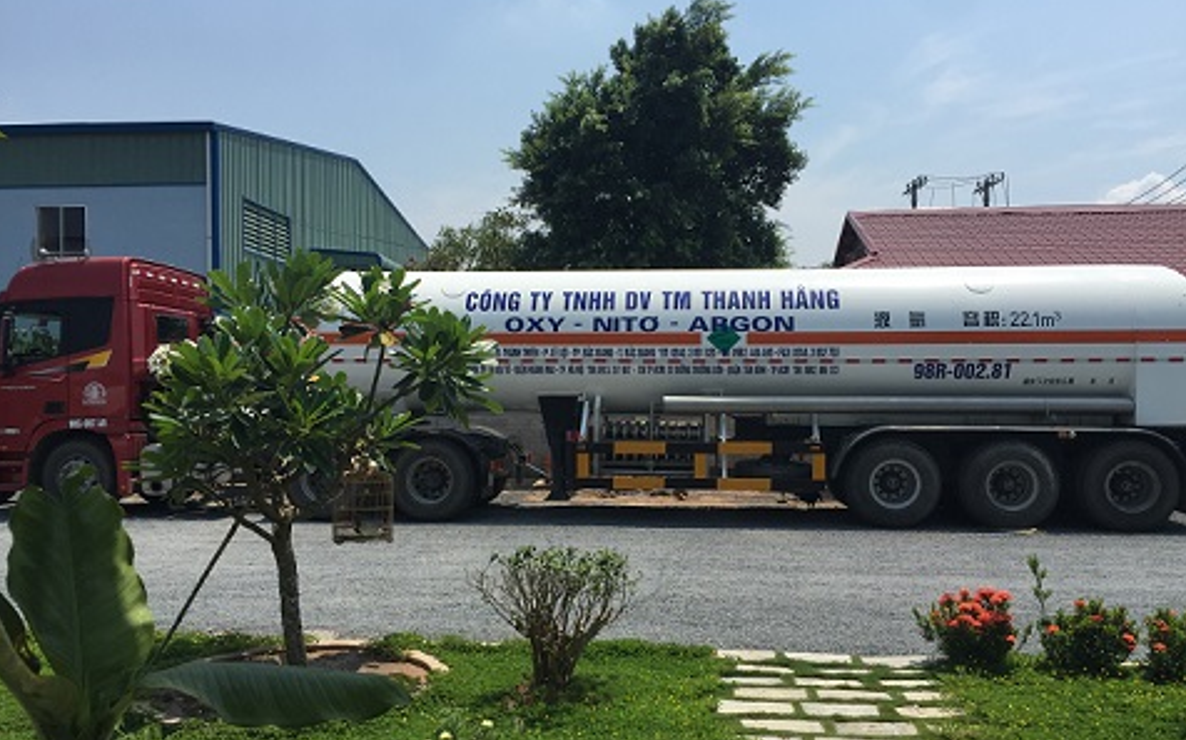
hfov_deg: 61.3
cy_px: 416
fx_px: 1002
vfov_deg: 40.5
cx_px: 591
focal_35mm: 31
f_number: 2.2
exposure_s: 1/2825
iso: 32
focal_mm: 4.15
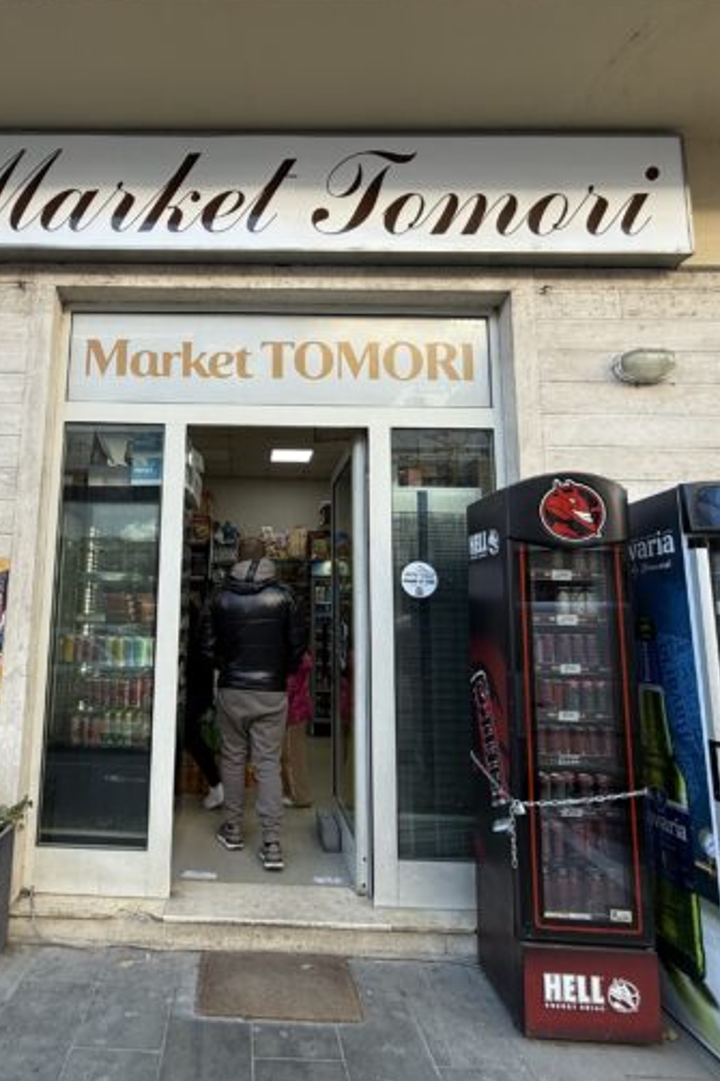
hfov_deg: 60.2
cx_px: 230
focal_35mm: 20
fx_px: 600
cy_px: 531
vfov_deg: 84.0
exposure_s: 1/103
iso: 40
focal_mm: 2.22
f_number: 2.2
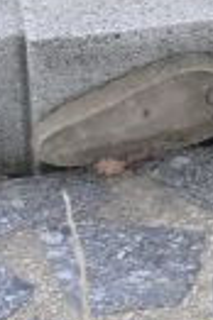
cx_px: 419
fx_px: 1584
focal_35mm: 178
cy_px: -191
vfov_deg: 11.0
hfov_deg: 7.4
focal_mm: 7.4
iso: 100
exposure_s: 1/60
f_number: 2.8
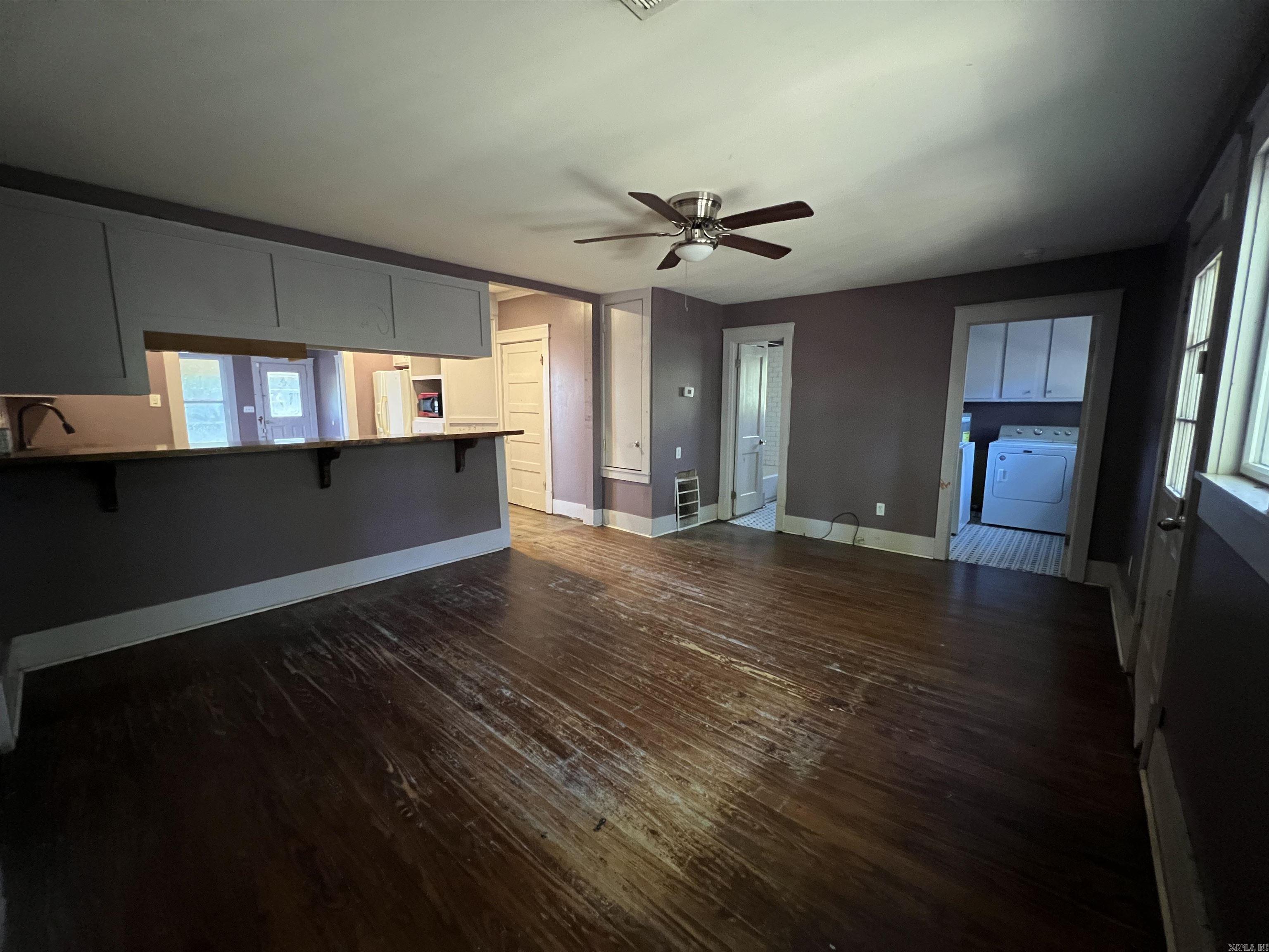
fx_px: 477
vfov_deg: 89.9
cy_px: 476
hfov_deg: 106.2
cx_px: 634
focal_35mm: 13
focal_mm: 1.57
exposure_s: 1/40
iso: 800
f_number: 1.8
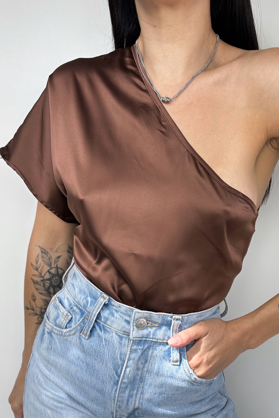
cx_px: 155
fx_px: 291
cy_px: 209
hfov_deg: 51.2
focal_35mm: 25
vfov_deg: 71.5
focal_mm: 6.86
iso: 80
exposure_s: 1/282
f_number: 1.78
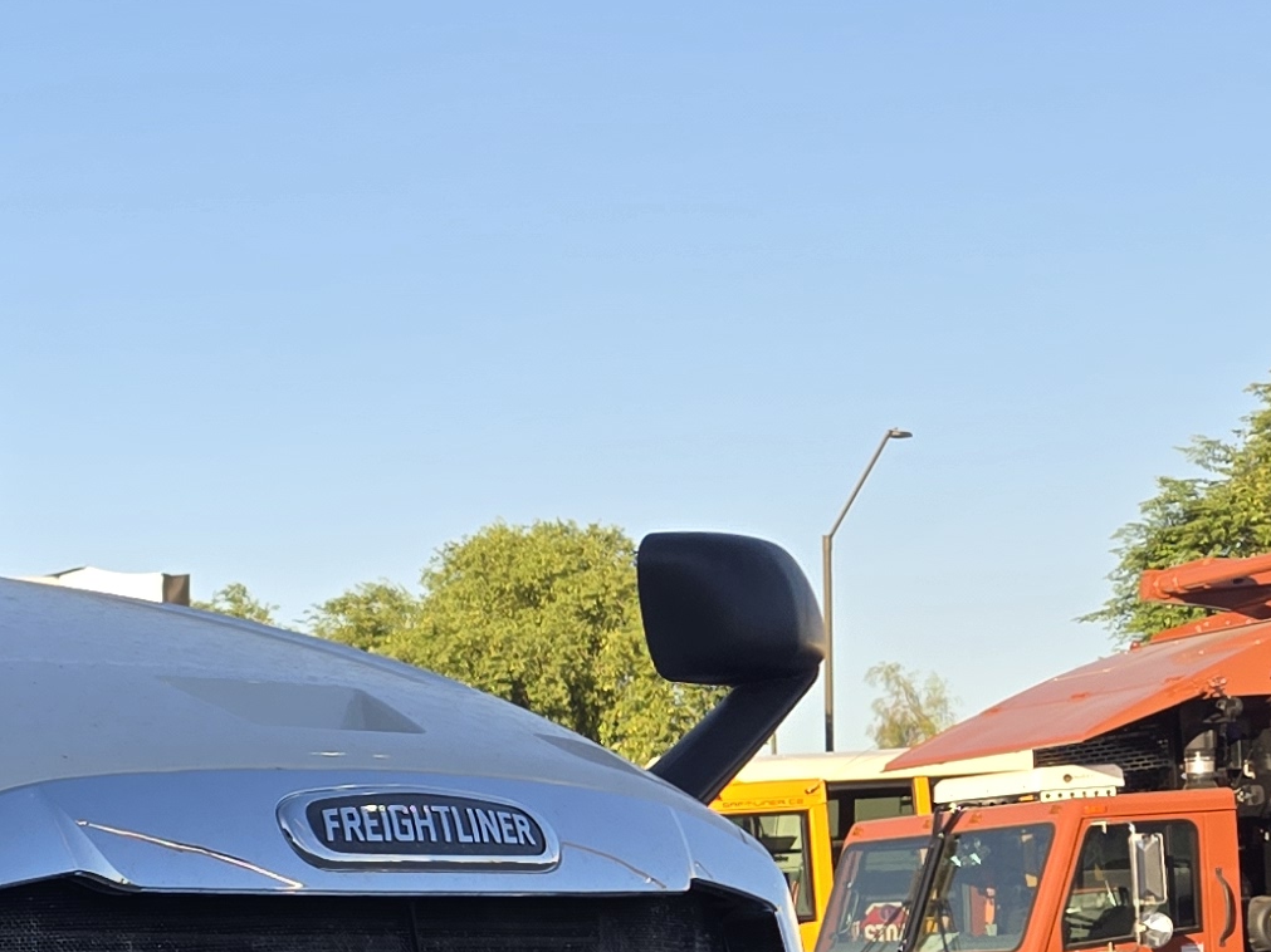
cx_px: -786
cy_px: 1052
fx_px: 3341
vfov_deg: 15.8
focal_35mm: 91
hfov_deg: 18.4
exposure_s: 1/784
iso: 25
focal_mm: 5.4
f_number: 1.8
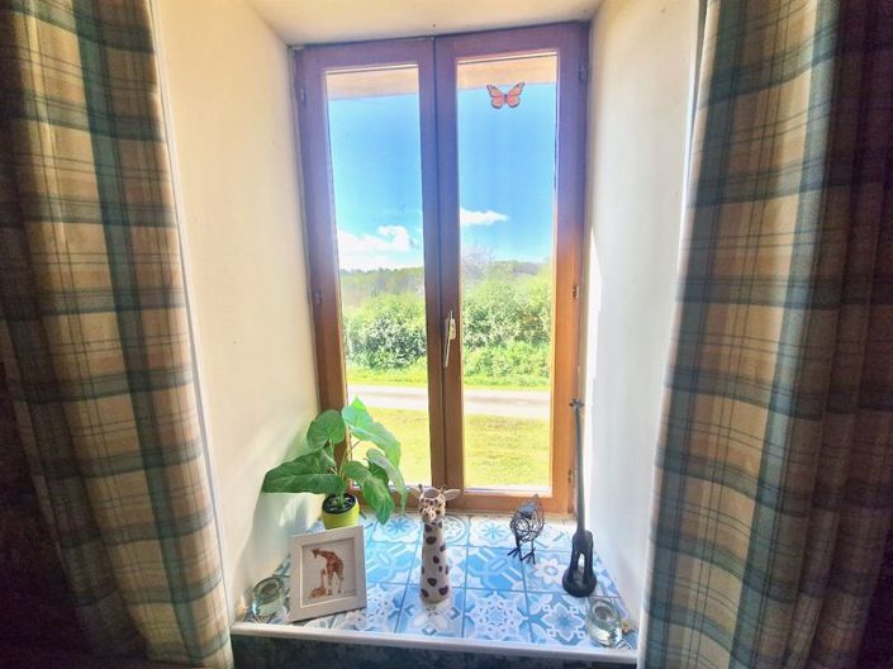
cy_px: 334
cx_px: 446
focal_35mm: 13
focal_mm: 2.2
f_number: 2.2
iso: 50
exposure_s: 1/654
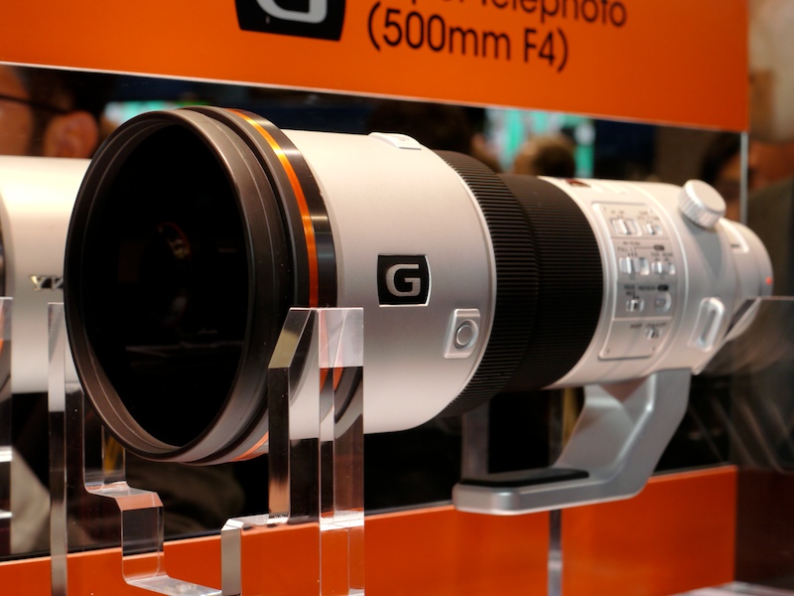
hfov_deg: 27.0
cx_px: 397
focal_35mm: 72
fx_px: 1651
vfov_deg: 20.4
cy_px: 298
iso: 400
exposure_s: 1/60
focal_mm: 36
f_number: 5.6
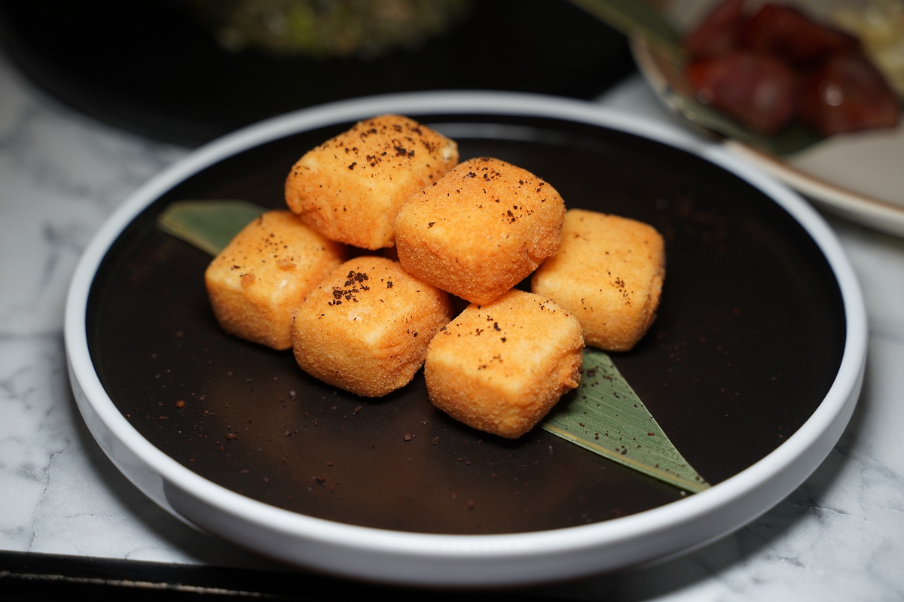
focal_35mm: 65
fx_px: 1632
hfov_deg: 31.0
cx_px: 452
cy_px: 301
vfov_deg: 20.9
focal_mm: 65
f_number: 4
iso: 250
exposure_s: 1/80
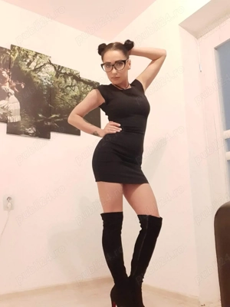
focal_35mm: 31
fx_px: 275
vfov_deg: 58.4
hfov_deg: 45.4
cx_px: 115
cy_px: 154
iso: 400
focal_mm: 3.75
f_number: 2
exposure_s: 1/13
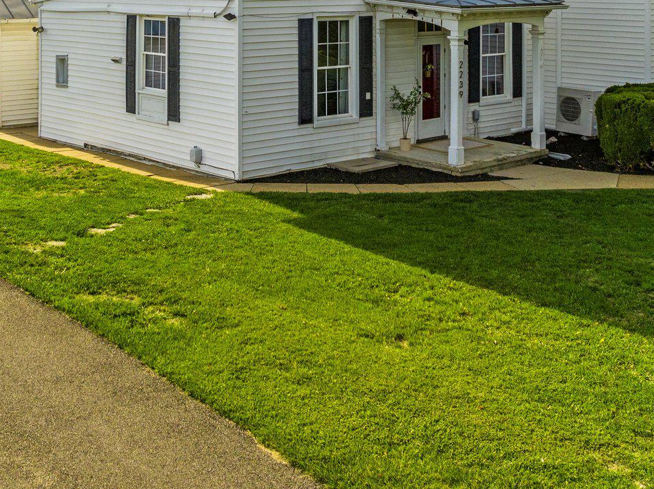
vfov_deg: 26.6
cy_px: -24
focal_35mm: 51
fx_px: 963
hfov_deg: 37.5
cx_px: 306
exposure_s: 1/320
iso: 100
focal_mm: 12.29
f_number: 4
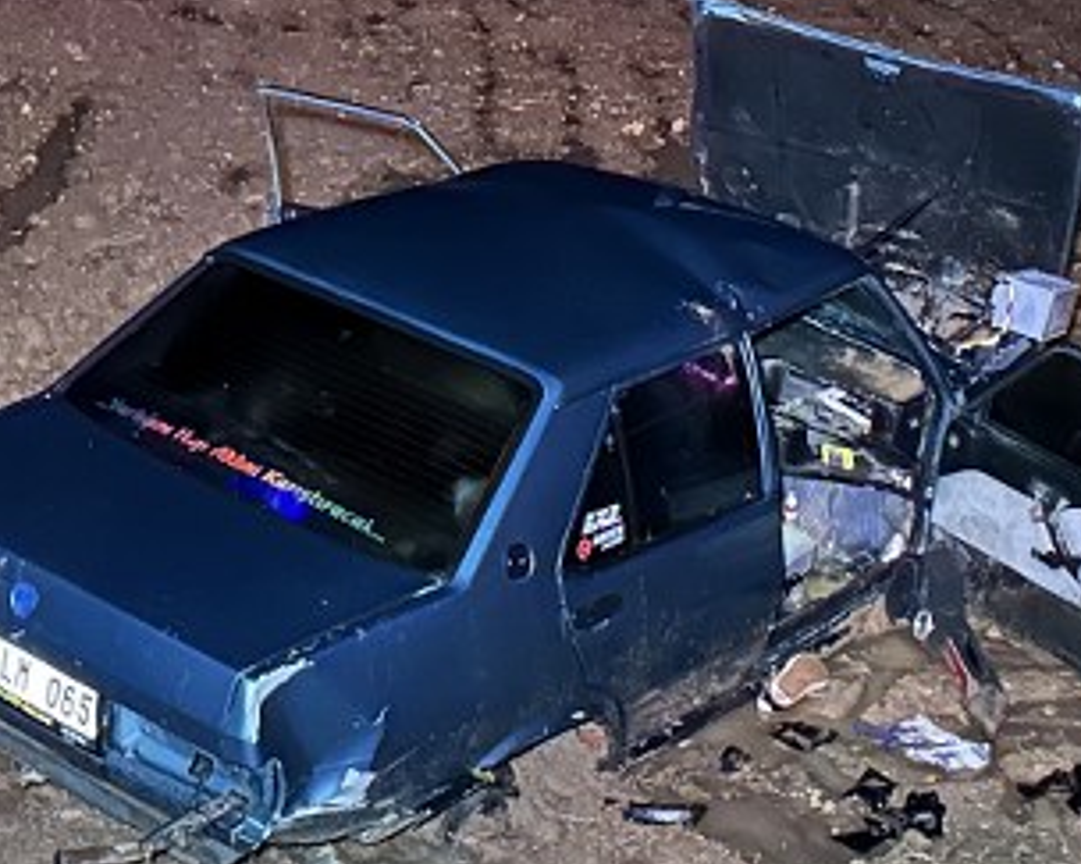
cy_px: 334
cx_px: 452
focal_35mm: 79
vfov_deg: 19.4
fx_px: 2527
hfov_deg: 24.1
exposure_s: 1/9
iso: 3200
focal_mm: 6.86
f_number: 1.78
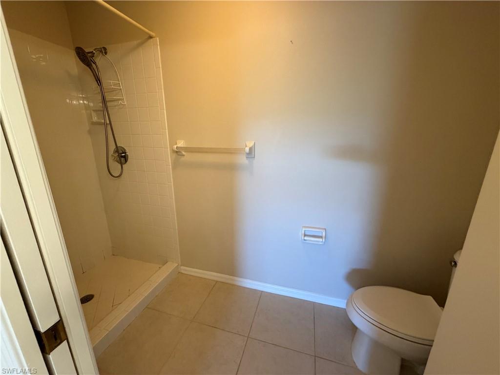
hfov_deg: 102.1
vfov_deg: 85.7
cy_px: 188
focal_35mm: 14
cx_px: 250
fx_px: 202
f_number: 2.2
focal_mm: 2.22
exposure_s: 1/60
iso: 320
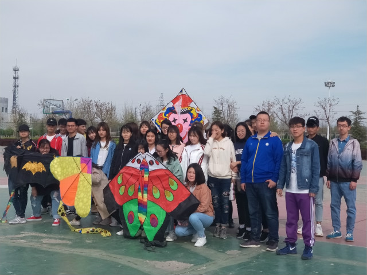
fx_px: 339
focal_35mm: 32
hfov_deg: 56.9
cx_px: 184
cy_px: 138
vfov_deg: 44.1
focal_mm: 5.47
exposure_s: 1/617
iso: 200
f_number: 2.6
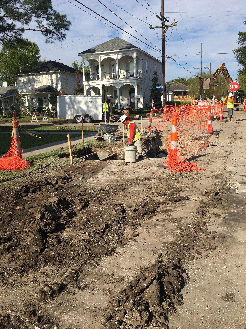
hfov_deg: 48.2
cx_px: 123
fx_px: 275
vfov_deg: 61.7
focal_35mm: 29
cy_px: 164
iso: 25
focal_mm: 4.15
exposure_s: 1/1709
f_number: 2.2
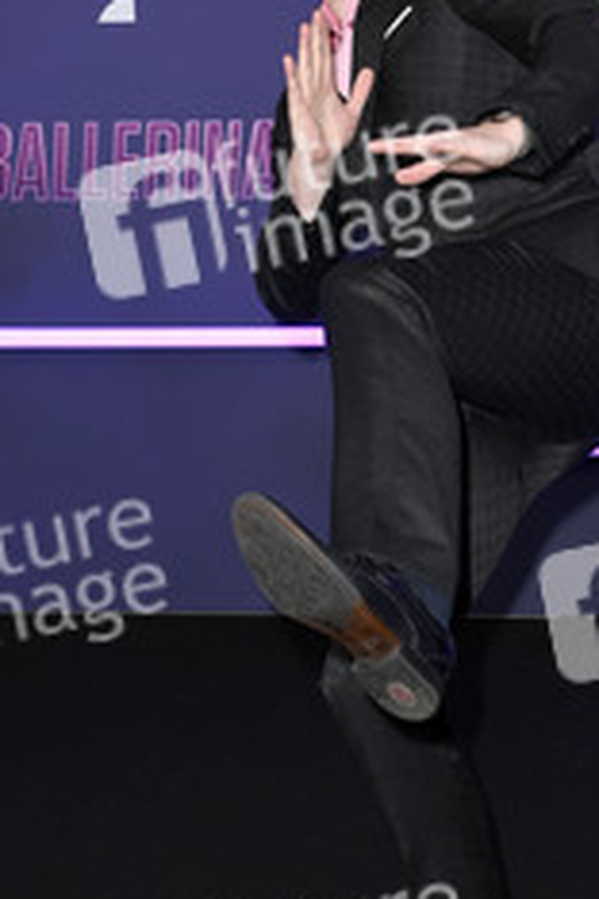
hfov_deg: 13.8
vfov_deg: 20.6
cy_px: 400
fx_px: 2471
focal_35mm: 99
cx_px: 388
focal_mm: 58
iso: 320
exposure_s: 1/250
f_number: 5.6
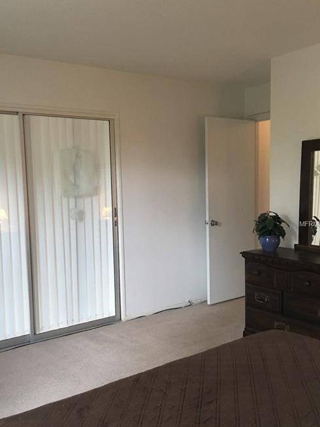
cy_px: 224
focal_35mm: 34
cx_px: 141
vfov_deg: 53.9
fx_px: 419
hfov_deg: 41.7
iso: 64
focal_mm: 4.15
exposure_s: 1/15
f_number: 2.2
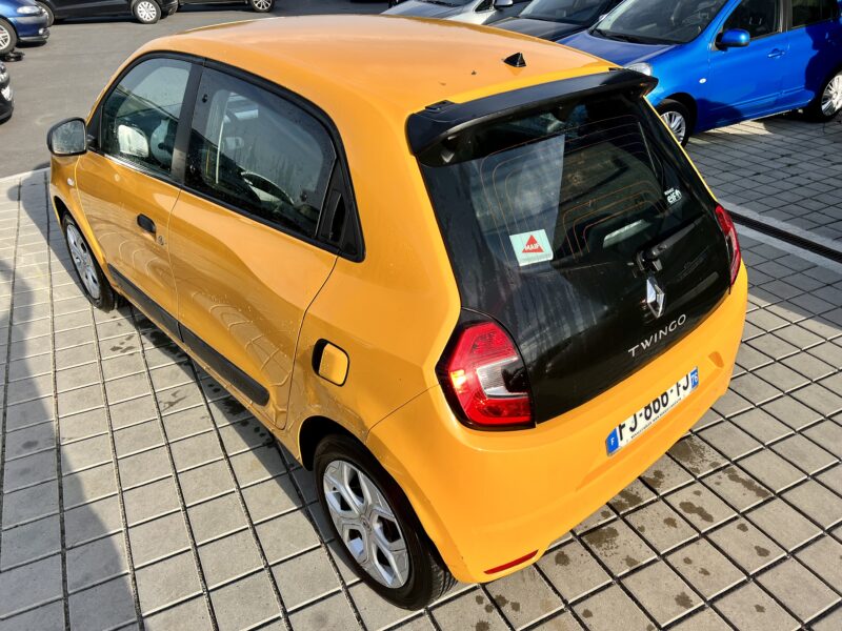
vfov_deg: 53.1
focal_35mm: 26
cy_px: 316
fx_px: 632
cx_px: 421
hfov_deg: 67.3
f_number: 1.5
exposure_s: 1/2299
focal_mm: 5.7
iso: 50
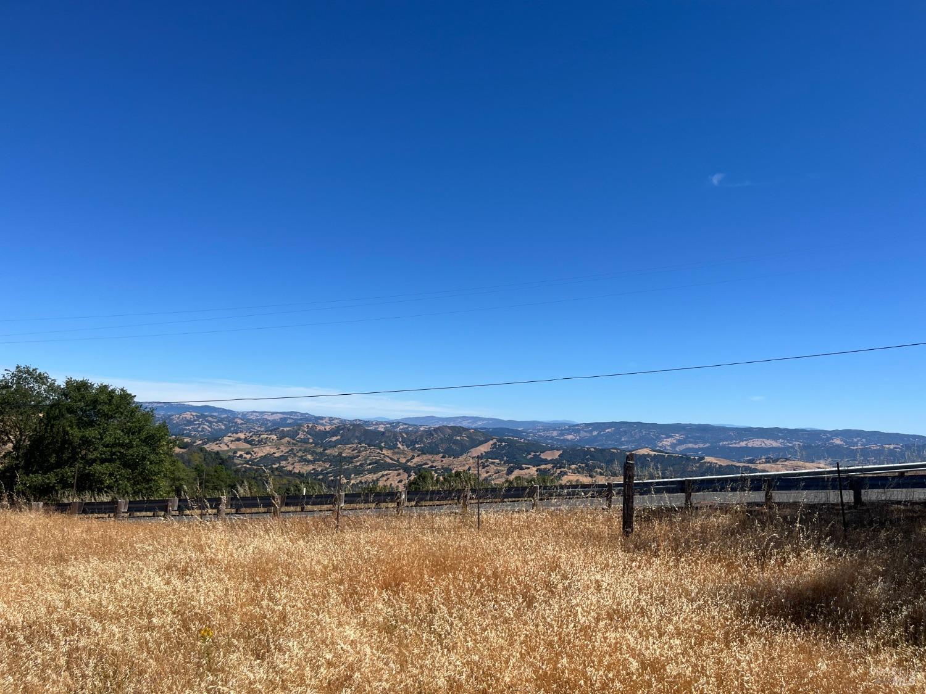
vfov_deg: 53.1
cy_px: 347
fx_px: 696
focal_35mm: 26
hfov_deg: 67.3
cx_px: 463
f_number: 1.6
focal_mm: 5.1
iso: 50
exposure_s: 1/4651
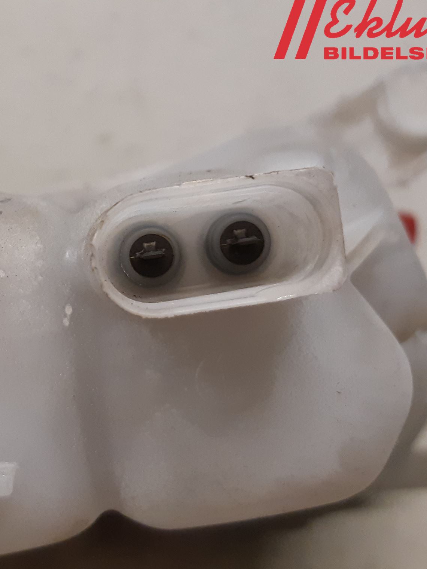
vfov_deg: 52.6
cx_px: 120
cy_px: 283
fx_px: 576
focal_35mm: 35
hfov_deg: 39.9
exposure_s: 1/50
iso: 250
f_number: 1.7
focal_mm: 3.93
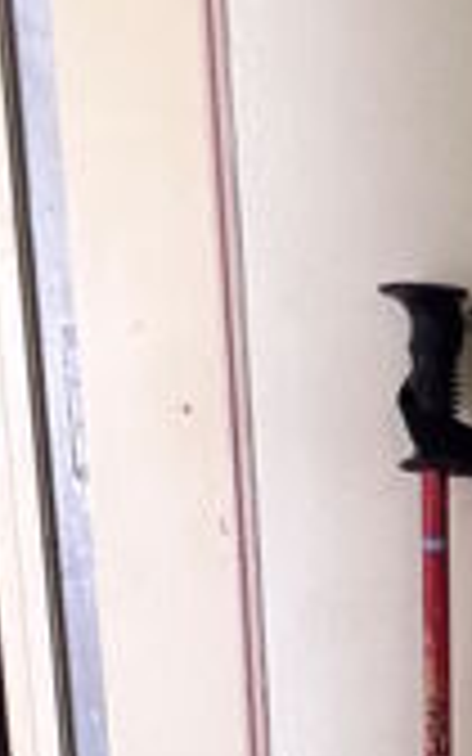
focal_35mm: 109
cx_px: 953
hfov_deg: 10.9
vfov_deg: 18.5
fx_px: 2243
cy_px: 788
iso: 160
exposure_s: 1/33
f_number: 1.9
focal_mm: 3.6
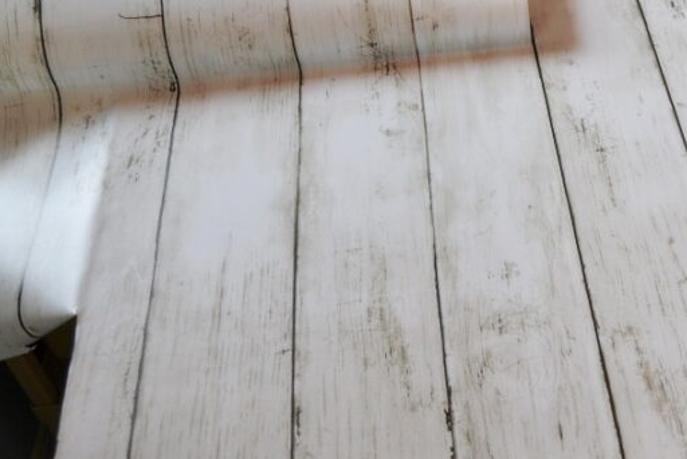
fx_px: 1031
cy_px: 181
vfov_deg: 25.0
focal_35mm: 54
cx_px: 529
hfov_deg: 35.9
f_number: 3.5
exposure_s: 1/60
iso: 560
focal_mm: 18
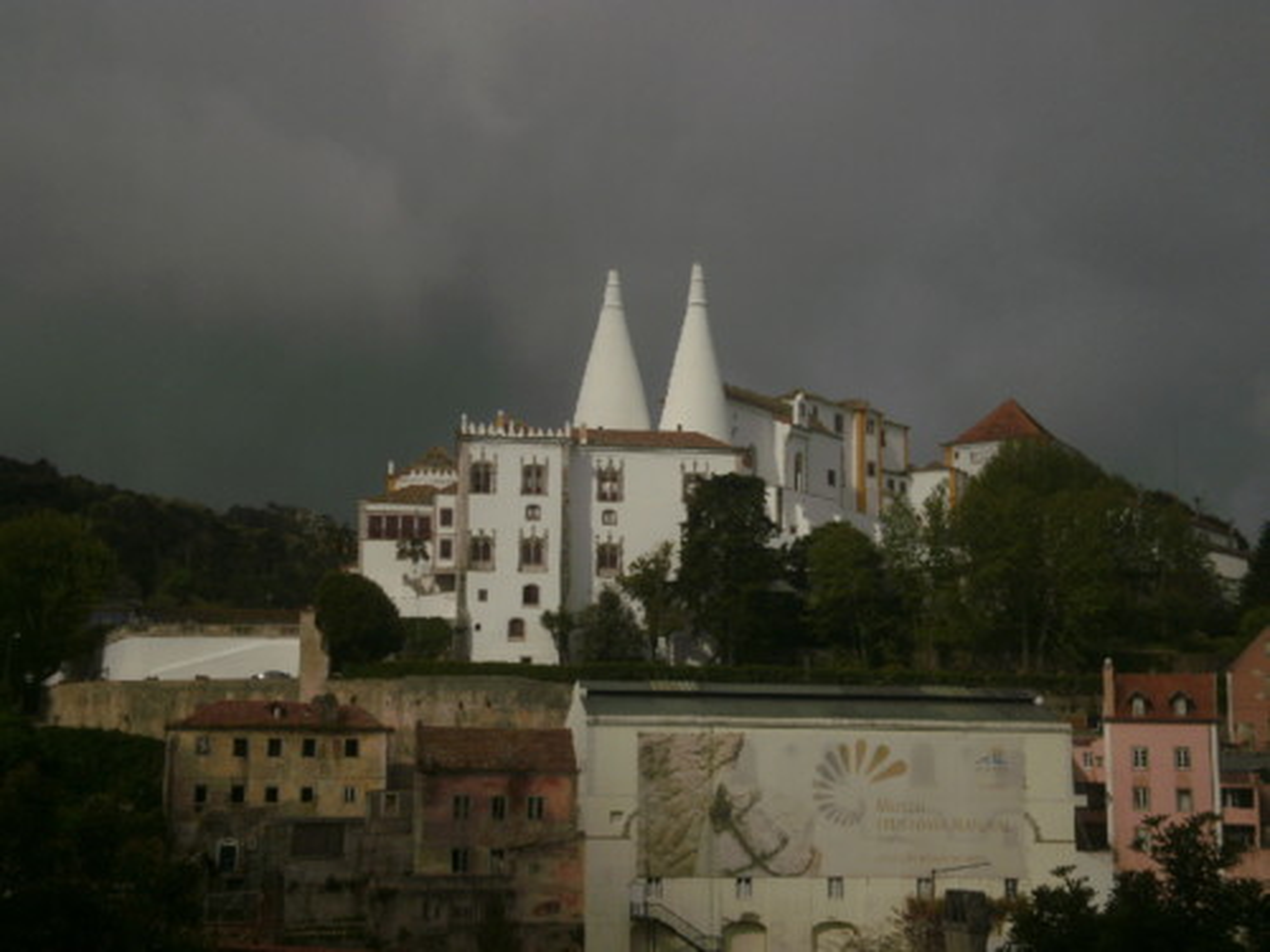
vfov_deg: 28.6
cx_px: 635
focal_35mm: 51
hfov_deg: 37.5
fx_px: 1871
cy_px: 476
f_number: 11.3
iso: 100
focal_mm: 9.05
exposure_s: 1/500
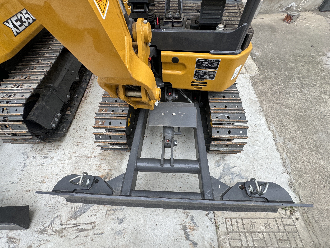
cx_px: 165
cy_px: 124
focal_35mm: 14
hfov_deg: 102.1
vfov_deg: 85.7
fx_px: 133
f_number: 2.2
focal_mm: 2.22
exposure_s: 1/99
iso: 80
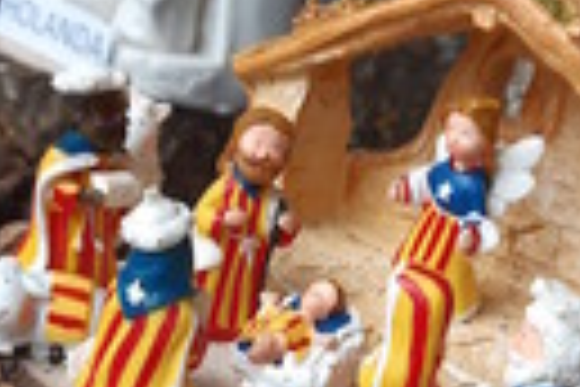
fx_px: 1176
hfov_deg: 27.6
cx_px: 369
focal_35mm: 73
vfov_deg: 18.4
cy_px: 335
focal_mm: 3.92
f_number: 1.7
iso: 50
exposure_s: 1/100
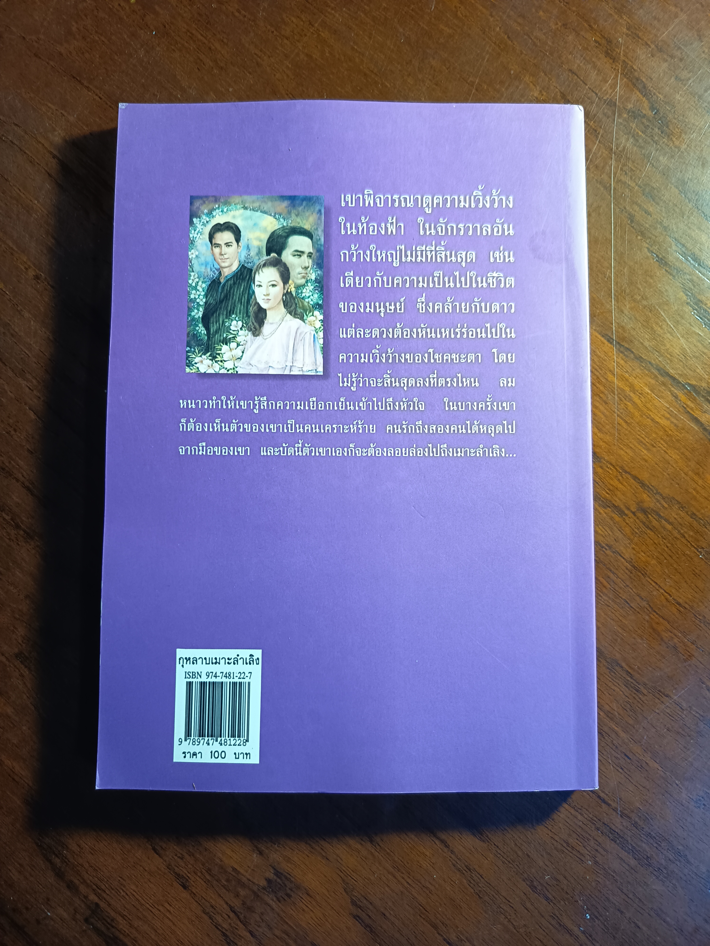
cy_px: 473
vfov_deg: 71.6
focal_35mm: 24
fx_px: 656
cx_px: 355
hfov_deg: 56.8
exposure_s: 1/25
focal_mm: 5.24
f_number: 1.7
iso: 736
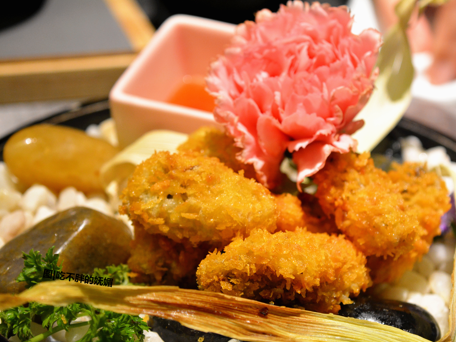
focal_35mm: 82
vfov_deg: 18.0
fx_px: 1080
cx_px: 255
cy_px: 171
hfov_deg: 23.8
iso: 1600
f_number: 5.6
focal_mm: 50
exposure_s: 1/30
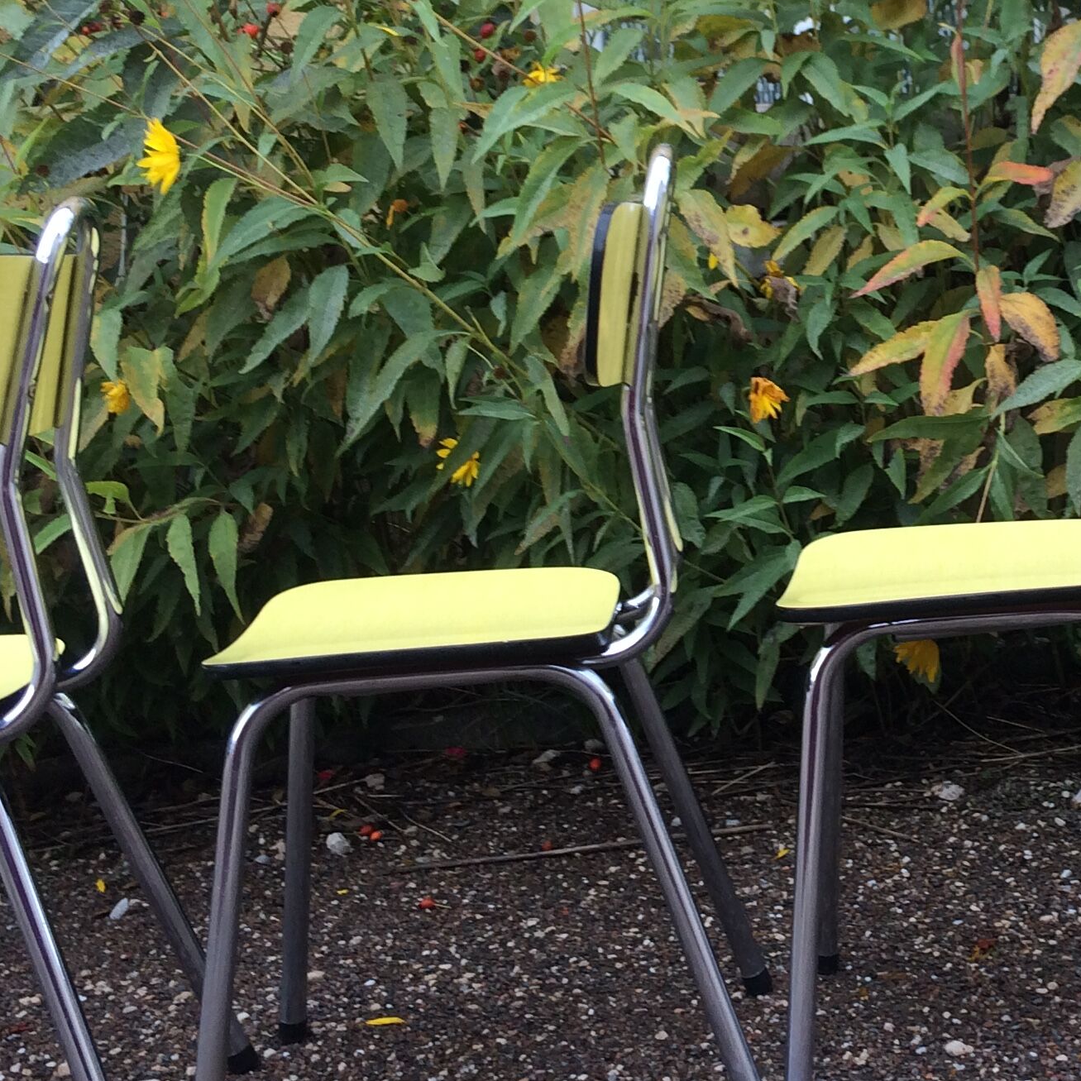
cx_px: 899
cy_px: 337
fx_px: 2261
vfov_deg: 26.7
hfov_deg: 26.3
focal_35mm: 64
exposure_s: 1/187
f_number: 2.2
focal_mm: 4.15
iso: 32
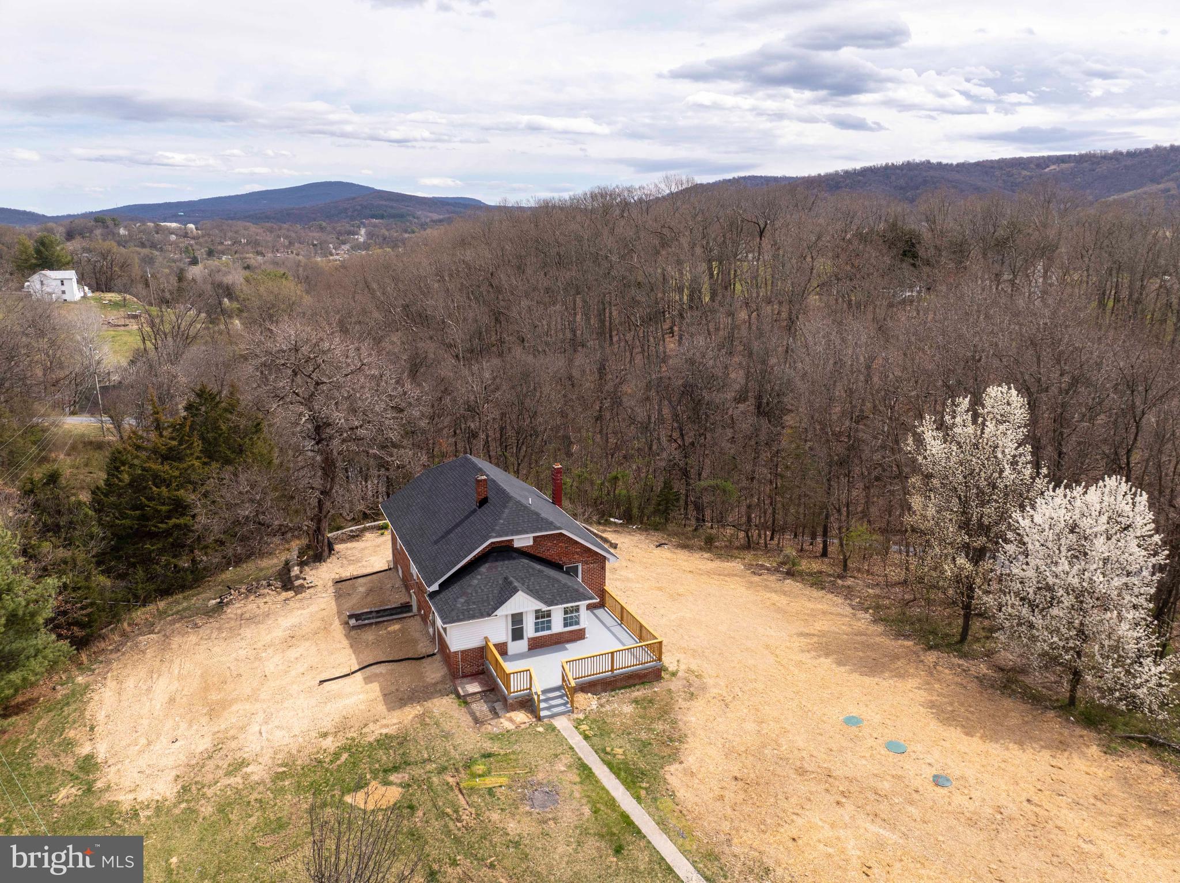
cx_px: 590
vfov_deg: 56.8
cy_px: 442
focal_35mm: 24
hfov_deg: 71.6
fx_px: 818
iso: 100
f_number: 2.8
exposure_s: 1/200
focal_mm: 12.29
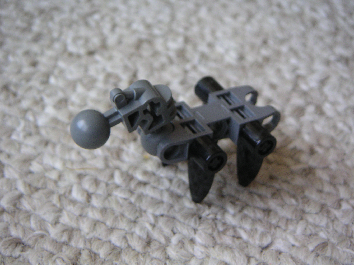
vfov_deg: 17.8
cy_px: 132
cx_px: 177
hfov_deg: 23.6
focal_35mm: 83
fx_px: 849
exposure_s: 1/20
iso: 100
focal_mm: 12.8
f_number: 3.3
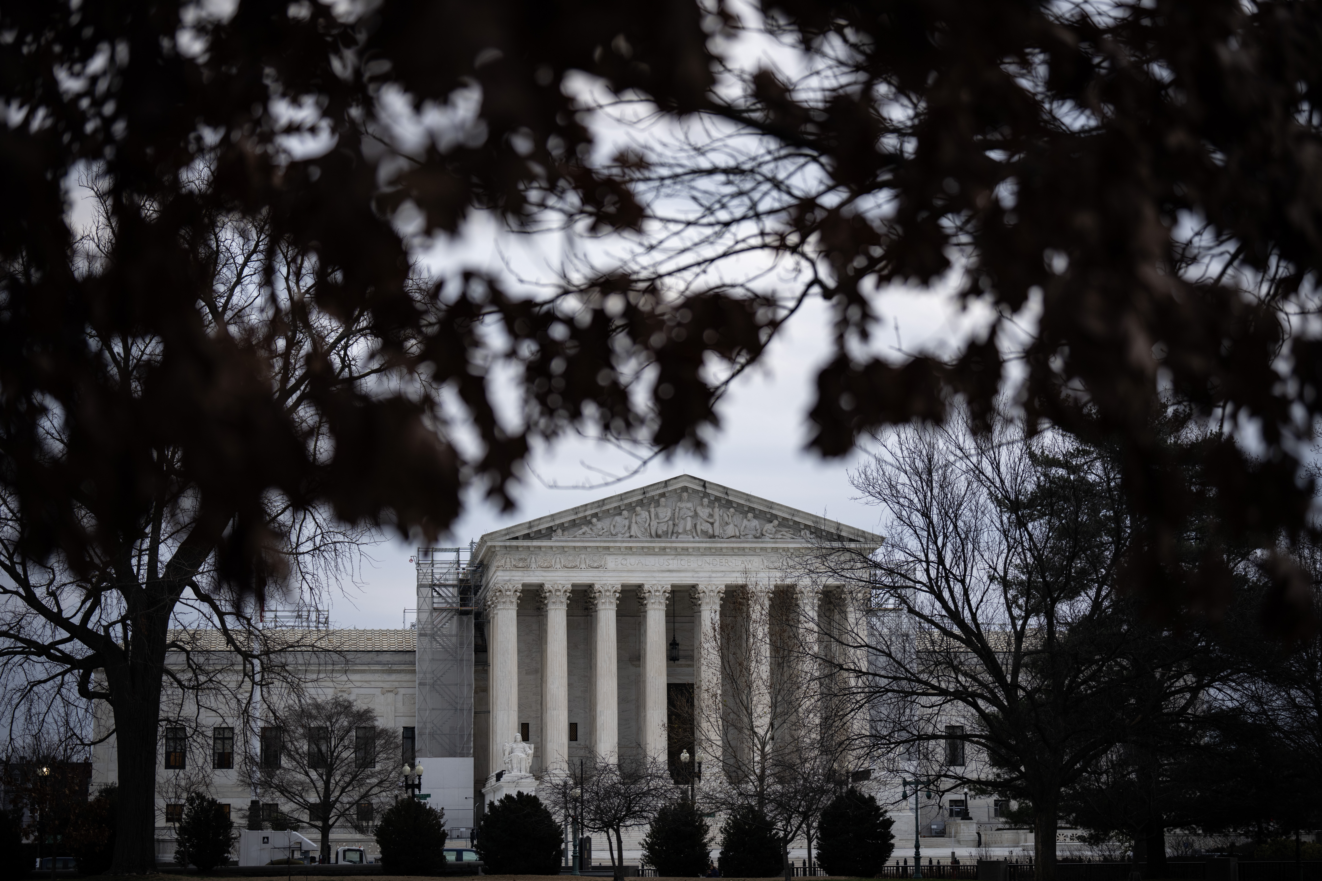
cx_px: 661
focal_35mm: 74
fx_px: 2717
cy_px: 440
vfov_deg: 18.4
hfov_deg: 27.3
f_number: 2.8
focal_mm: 74
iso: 200
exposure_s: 1/400
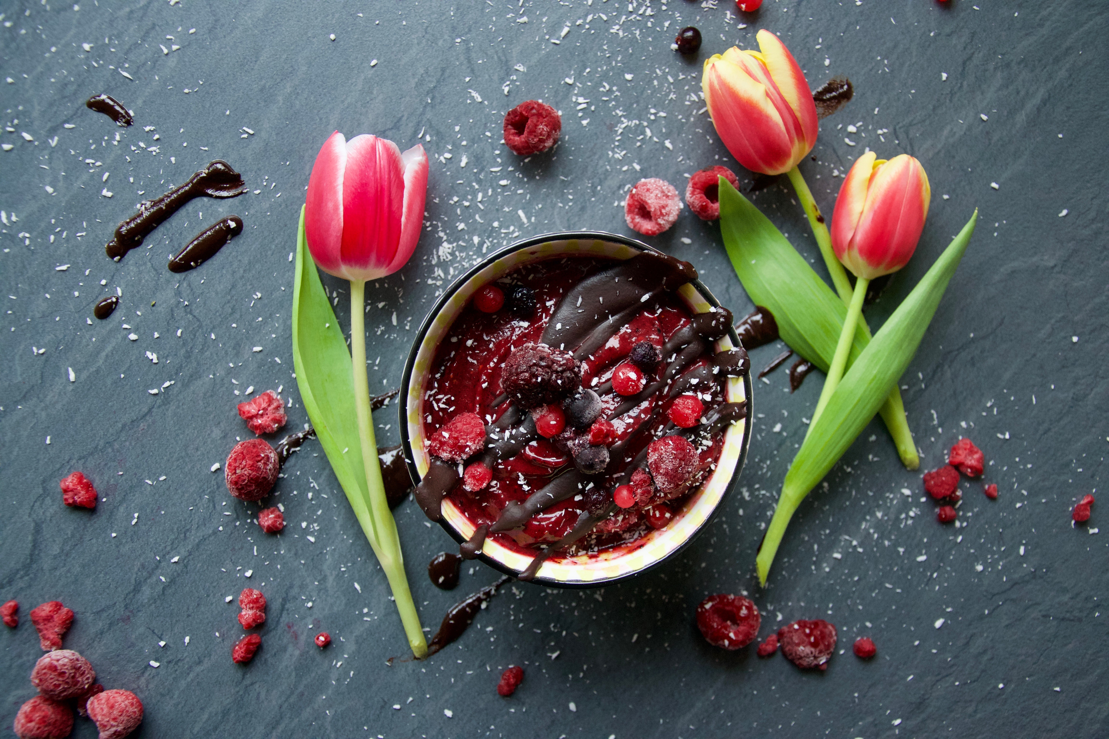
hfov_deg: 51.3
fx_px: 1155
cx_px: 554
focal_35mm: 38
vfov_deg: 35.5
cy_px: 370
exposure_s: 1/50
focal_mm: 25
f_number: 4
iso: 800
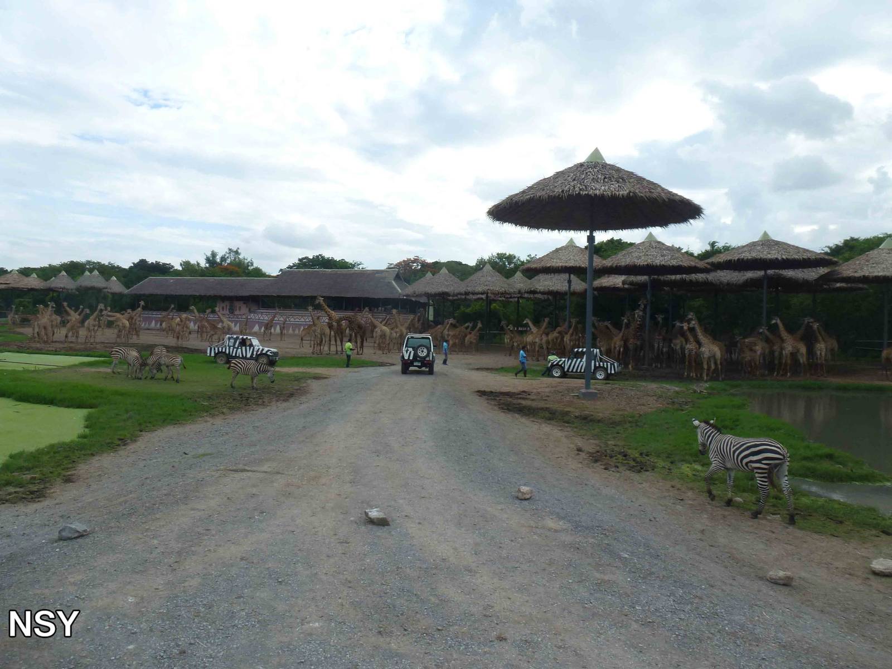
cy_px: 334
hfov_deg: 71.6
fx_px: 618
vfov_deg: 56.8
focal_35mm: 24
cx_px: 446
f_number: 4
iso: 100
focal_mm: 4.3
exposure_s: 1/400
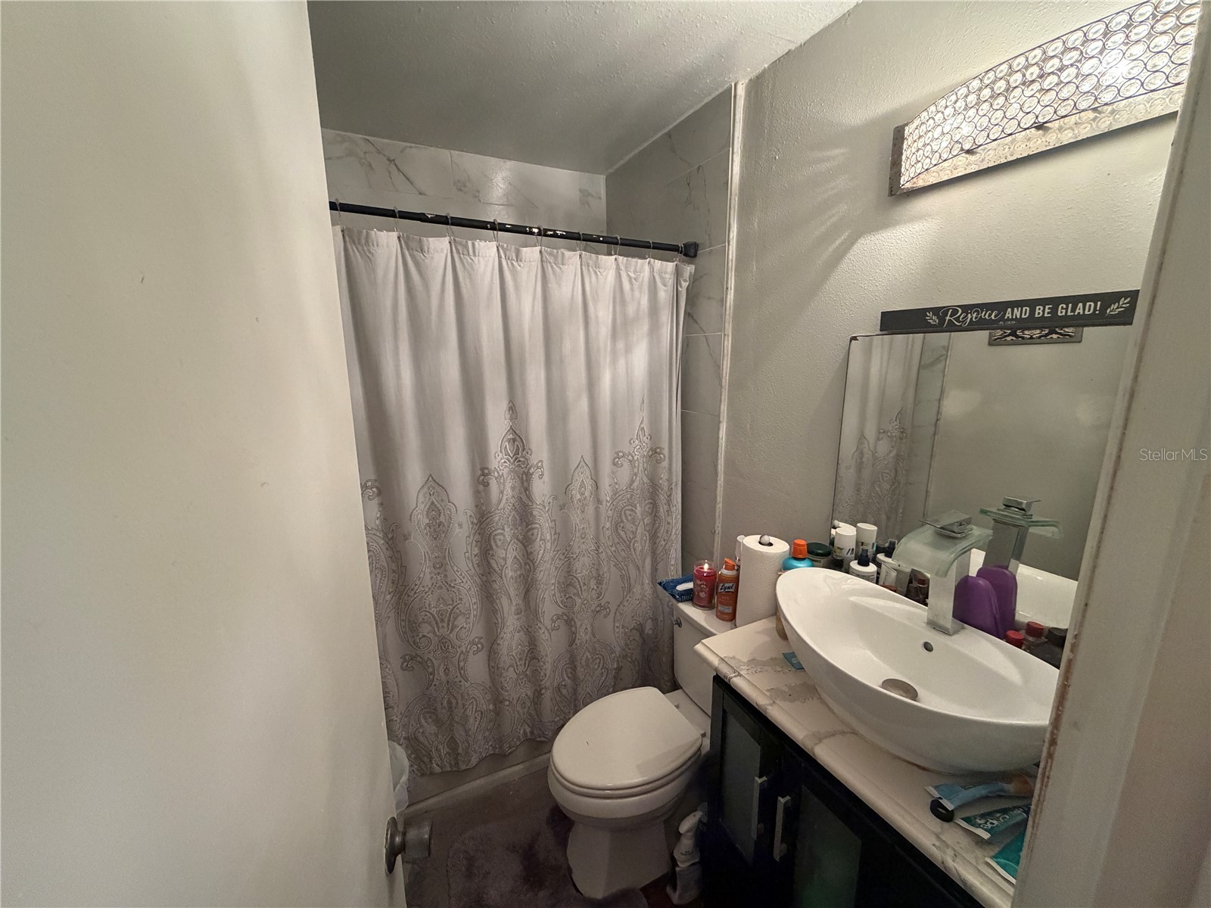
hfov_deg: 102.1
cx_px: 606
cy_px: 454
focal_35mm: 14
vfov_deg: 85.7
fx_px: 490
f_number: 2.2
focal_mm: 2.22
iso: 400
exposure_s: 1/60
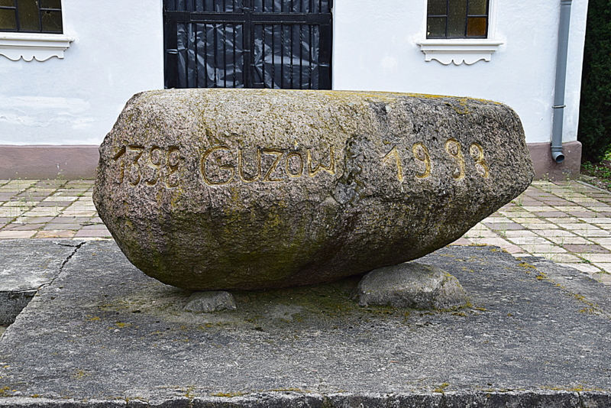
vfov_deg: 25.8
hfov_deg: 37.8
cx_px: 306
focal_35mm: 52
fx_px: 891
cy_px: 204
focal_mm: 35
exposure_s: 1/80
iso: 400
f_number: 8
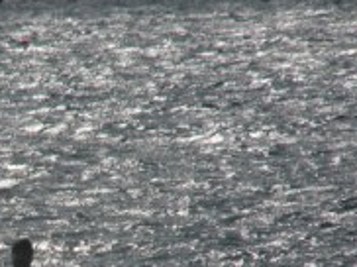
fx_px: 10979
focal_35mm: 1066
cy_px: 253
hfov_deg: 1.9
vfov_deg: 1.4
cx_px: -26
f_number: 7.3
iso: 50
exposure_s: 1/1300
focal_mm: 72
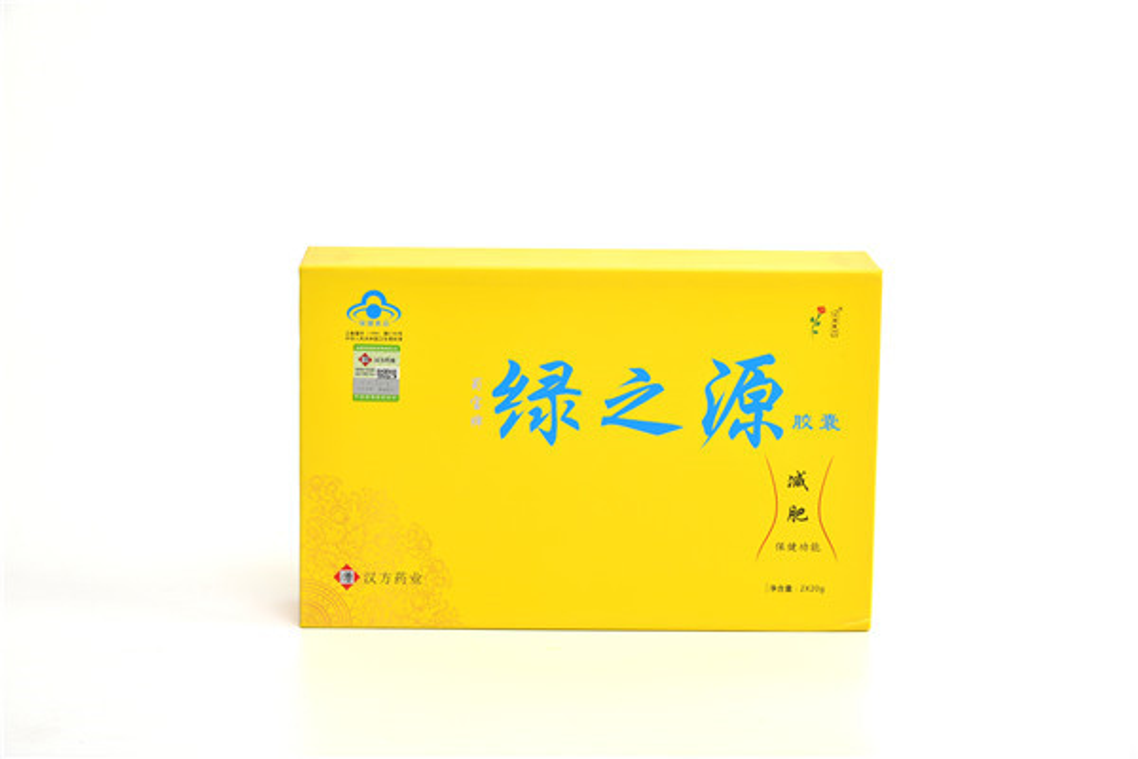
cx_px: 569
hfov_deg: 18.6
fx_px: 3477
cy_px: 380
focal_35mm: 110
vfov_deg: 12.5
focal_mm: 110
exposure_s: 1/125
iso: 100
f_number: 7.1
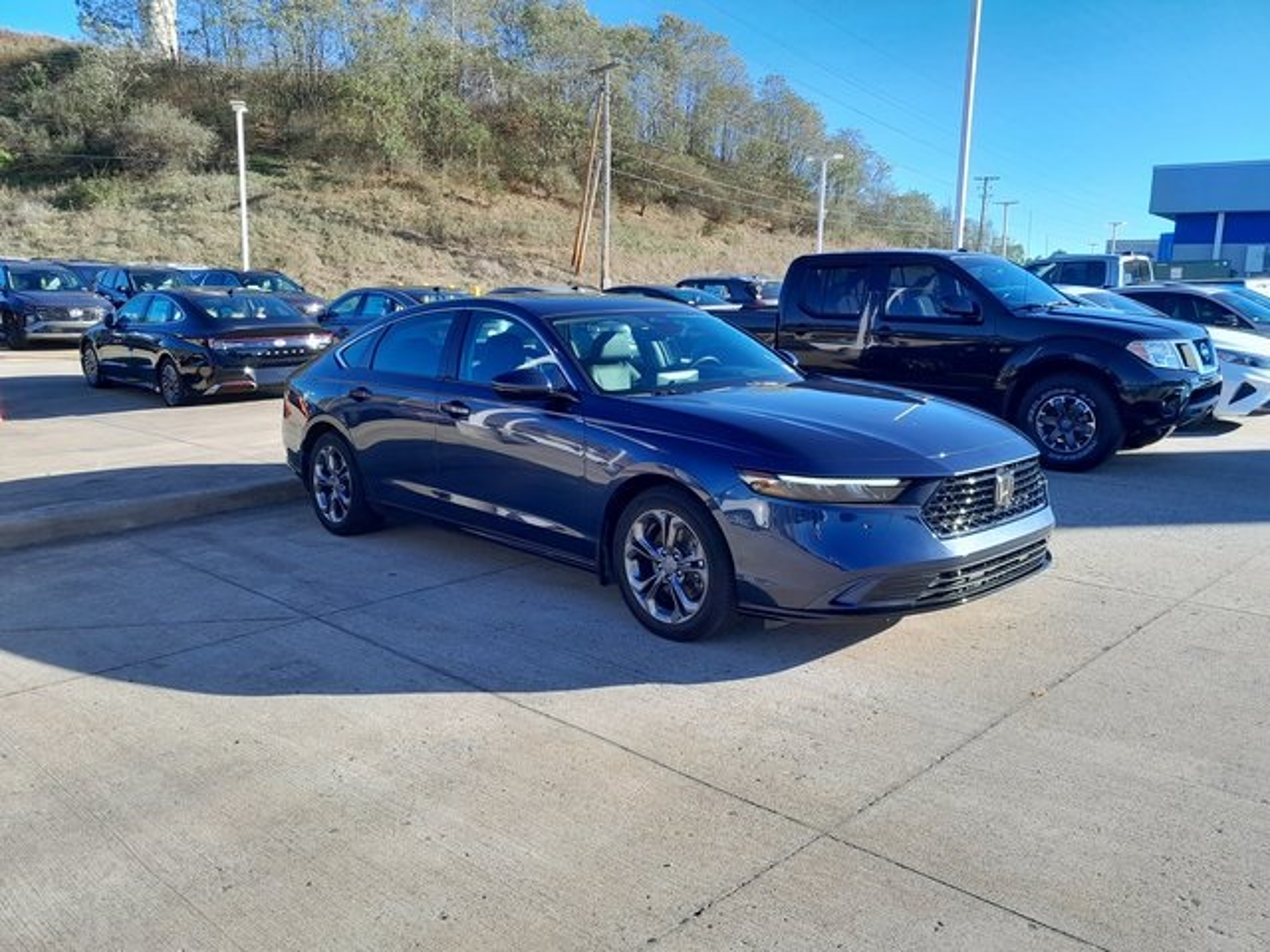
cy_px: 476
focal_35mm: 27
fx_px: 991
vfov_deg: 51.4
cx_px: 635
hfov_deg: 65.3
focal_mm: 4
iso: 40
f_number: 1.8
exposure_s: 1/154
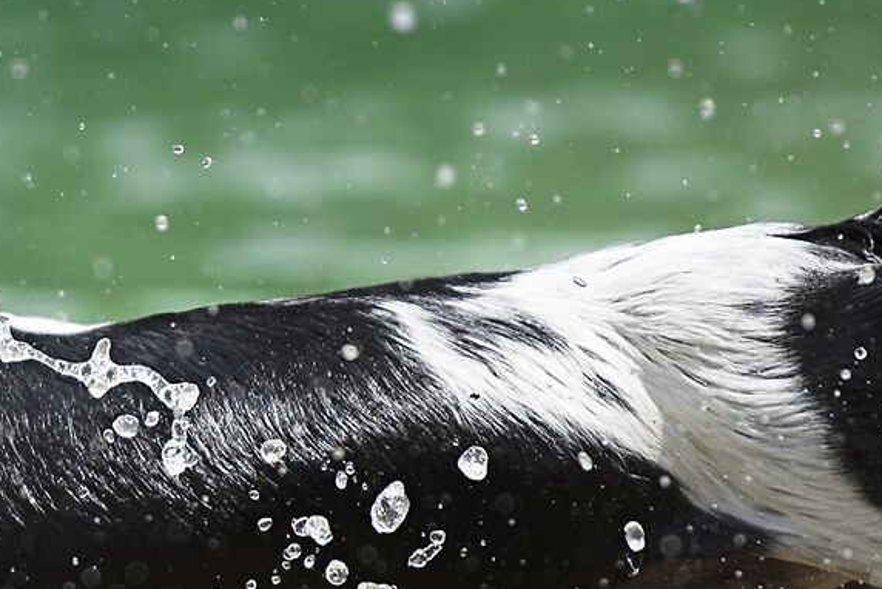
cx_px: 2
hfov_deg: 2.5
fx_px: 20565
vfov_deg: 1.6
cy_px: 290
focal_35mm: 839
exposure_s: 1/2000
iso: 100
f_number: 2.8
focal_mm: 200
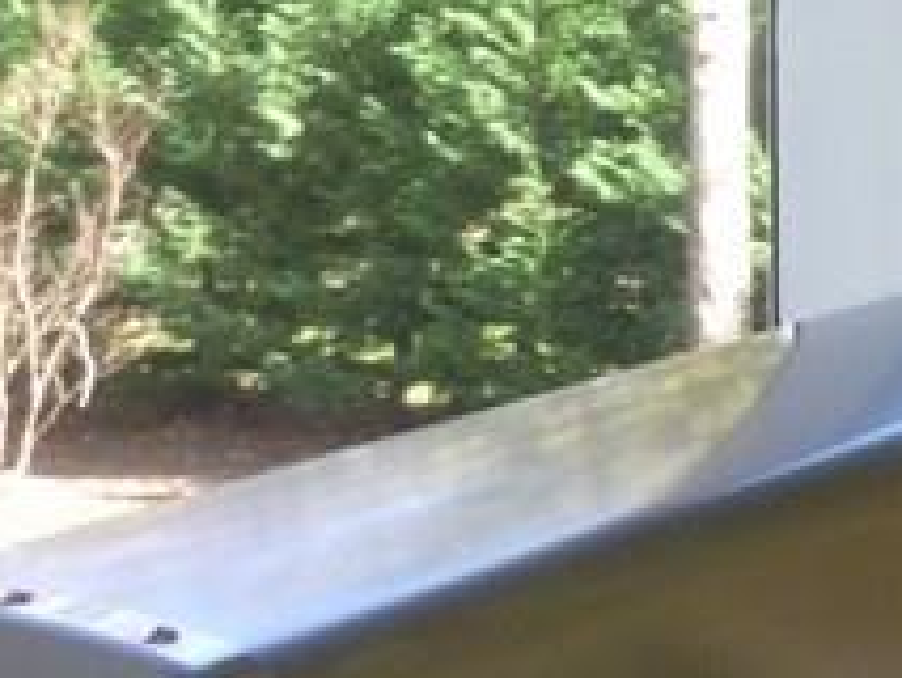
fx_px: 3129
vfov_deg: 11.9
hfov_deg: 13.2
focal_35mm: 120
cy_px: -305
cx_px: 2020
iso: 100
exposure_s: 1/30
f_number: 3.3
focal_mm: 4.5
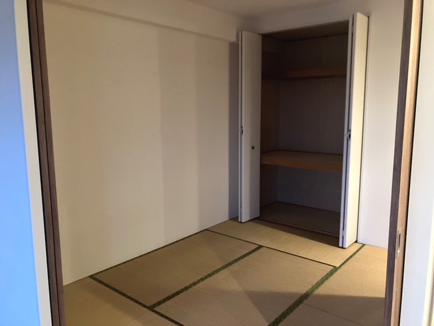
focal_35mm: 28
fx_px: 351
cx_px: 217
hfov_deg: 63.4
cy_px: 163
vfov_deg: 49.7
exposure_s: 1/25
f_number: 1.8
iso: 500
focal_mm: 3.99
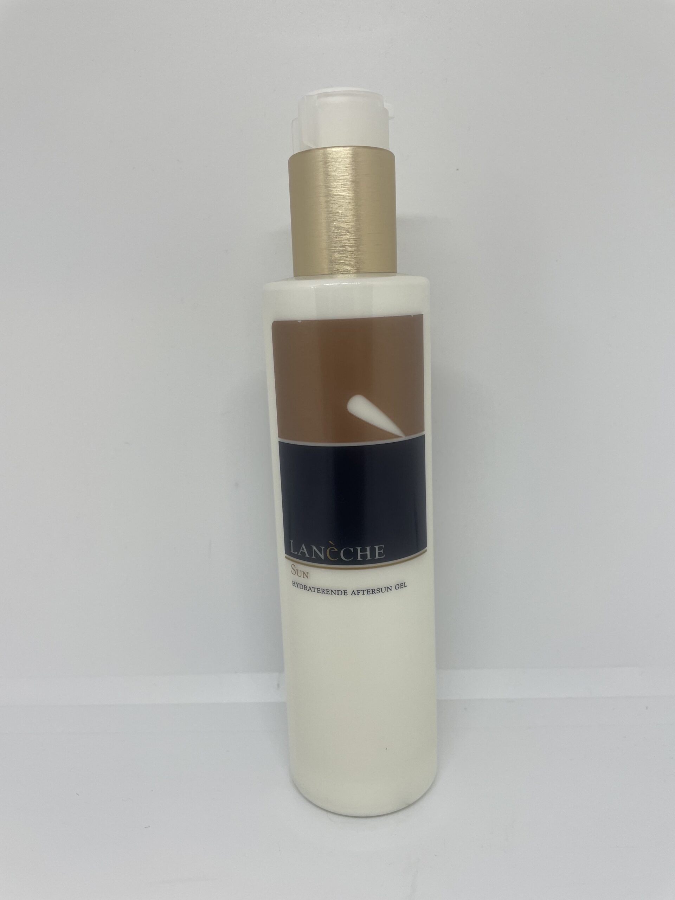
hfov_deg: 53.1
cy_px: 450
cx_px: 338
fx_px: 676
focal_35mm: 26
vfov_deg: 67.3
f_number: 1.6
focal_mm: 4.2
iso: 32
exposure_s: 1/121
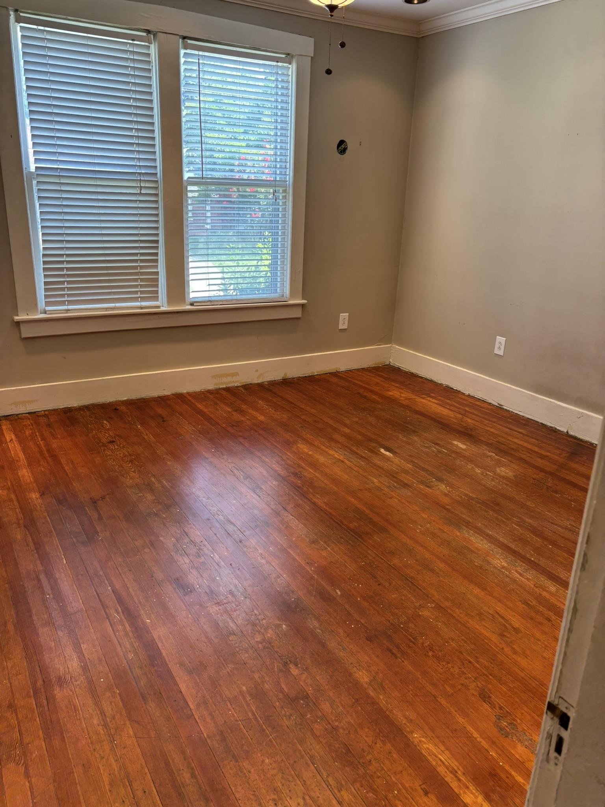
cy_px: 404
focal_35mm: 26
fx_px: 606
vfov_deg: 67.3
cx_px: 302
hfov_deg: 53.1
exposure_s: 1/60
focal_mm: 5.96
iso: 80
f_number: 1.6
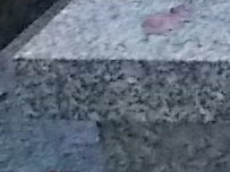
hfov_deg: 8.6
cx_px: 590
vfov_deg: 7.0
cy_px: -145
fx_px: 1361
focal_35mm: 205
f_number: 3.2
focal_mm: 4.6
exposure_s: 1/320
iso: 400
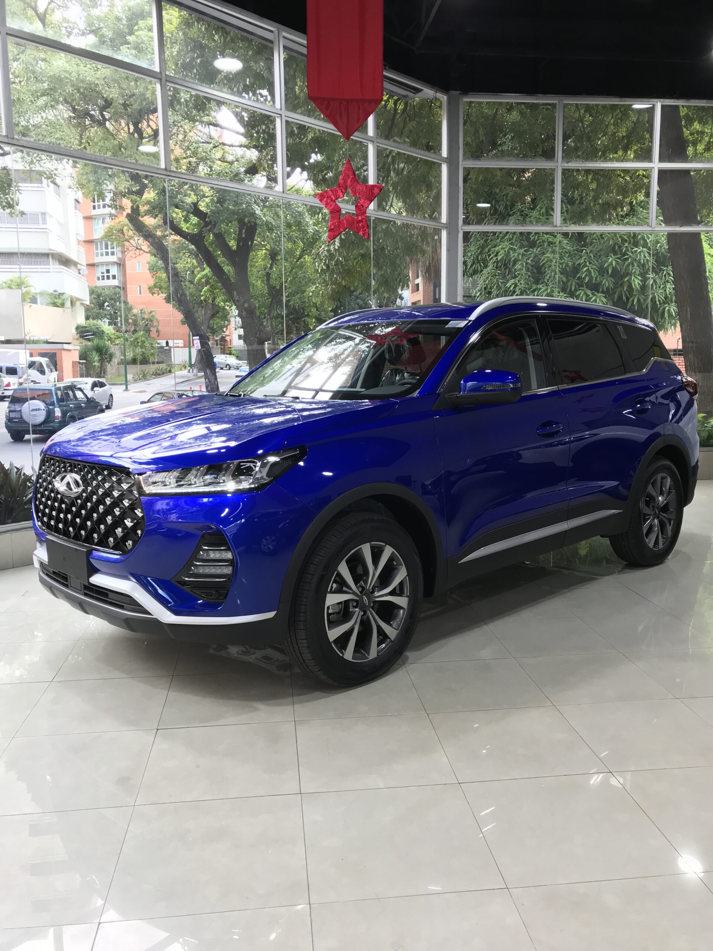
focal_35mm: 28
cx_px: 356
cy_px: 476
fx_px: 769
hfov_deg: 49.7
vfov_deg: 63.4
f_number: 1.8
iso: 40
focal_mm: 3.99
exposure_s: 1/120
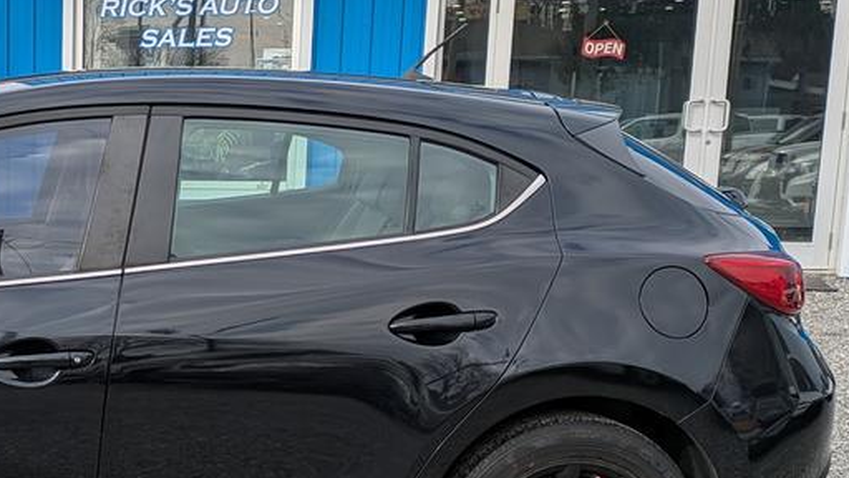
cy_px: 438
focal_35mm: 68
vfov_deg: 17.4
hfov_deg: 29.0
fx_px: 1531
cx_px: 4
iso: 44
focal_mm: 5.43
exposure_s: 1/1030
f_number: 1.89
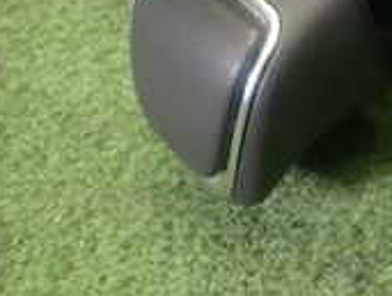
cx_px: 585
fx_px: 1192
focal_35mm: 105
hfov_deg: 17.0
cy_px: -122
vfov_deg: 13.5
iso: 200
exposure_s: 1/30
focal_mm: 5.4
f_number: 2.3
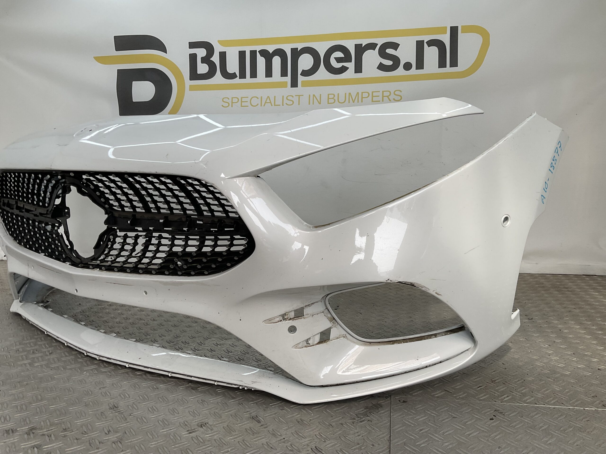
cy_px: 227
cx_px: 303
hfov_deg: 61.7
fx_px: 508
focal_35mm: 29
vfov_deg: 48.2
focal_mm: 3
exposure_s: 1/327
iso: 16
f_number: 1.8
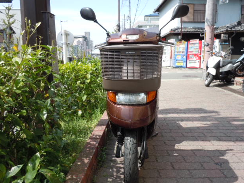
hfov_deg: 61.7
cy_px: 90
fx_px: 204
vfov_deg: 48.2
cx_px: 125
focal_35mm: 29
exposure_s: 1/320
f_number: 3.7
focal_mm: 5
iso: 100
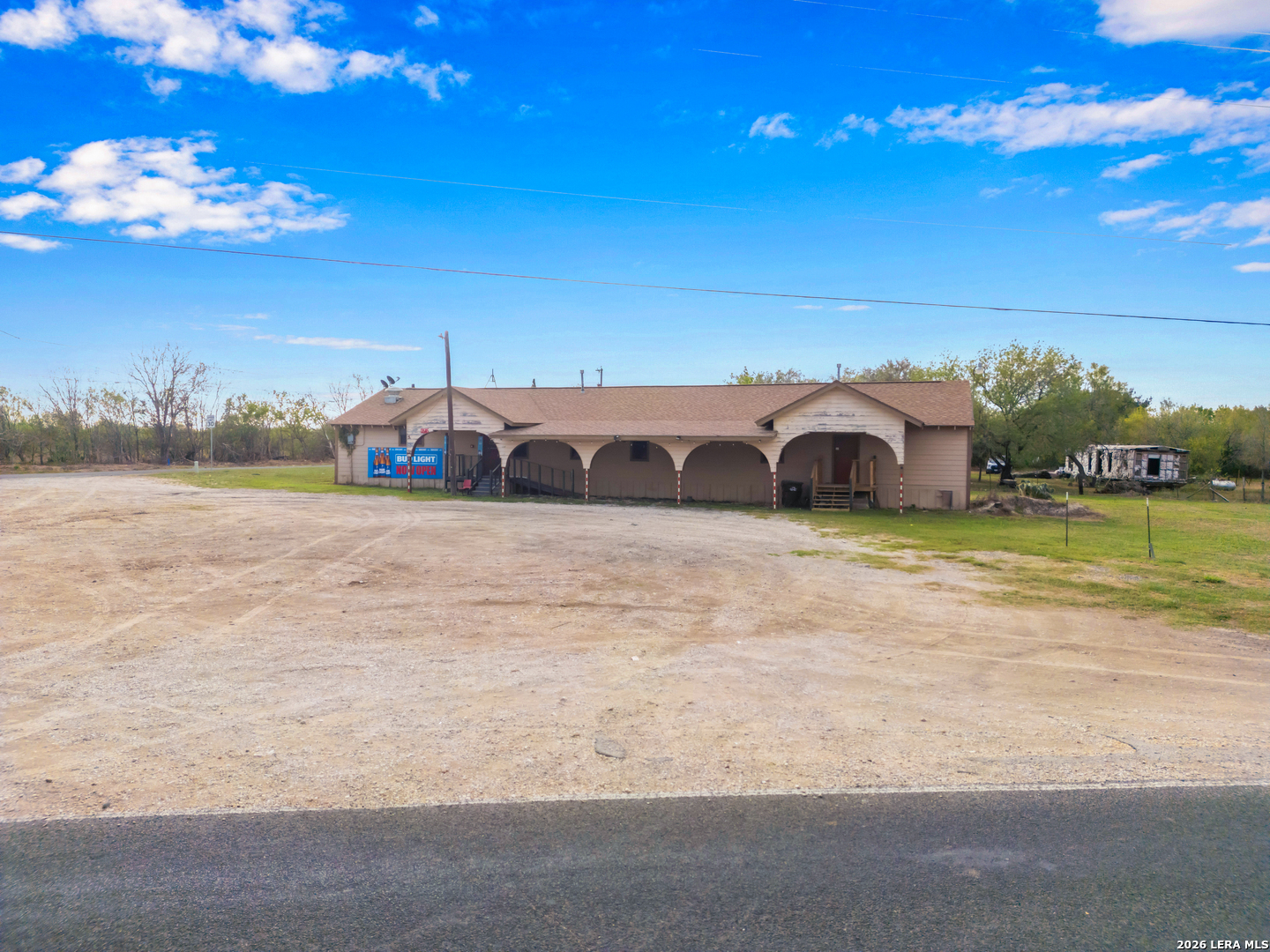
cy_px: 476
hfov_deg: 71.6
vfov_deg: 56.8
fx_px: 881
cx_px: 635
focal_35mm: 24
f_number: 1.7
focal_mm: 6.72
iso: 200
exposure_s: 1/3000
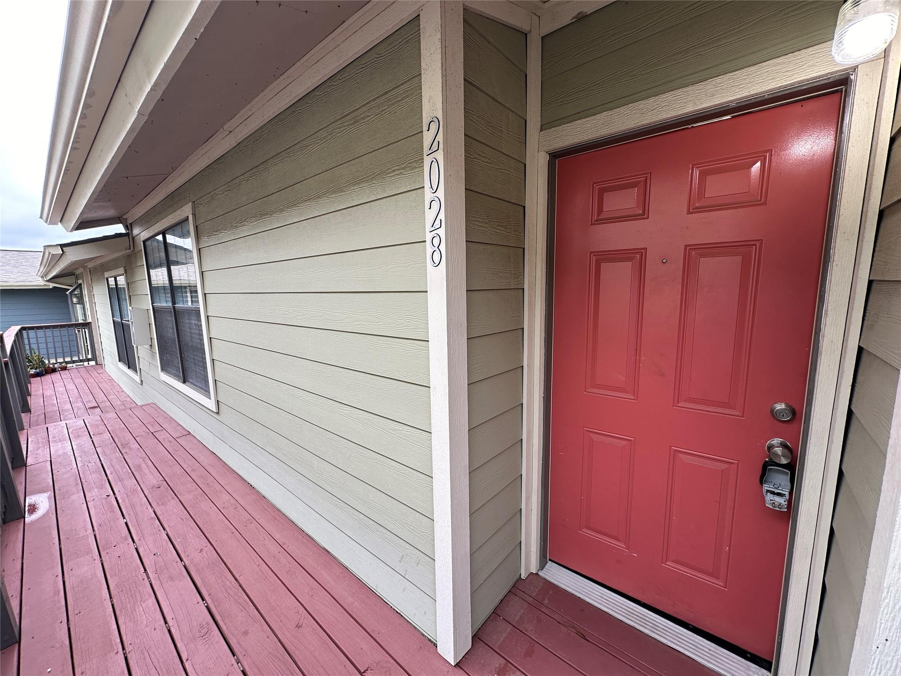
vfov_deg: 85.7
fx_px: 364
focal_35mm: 14
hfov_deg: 102.1
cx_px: 450
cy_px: 338
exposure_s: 1/120
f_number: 2.2
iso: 50
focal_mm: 2.22
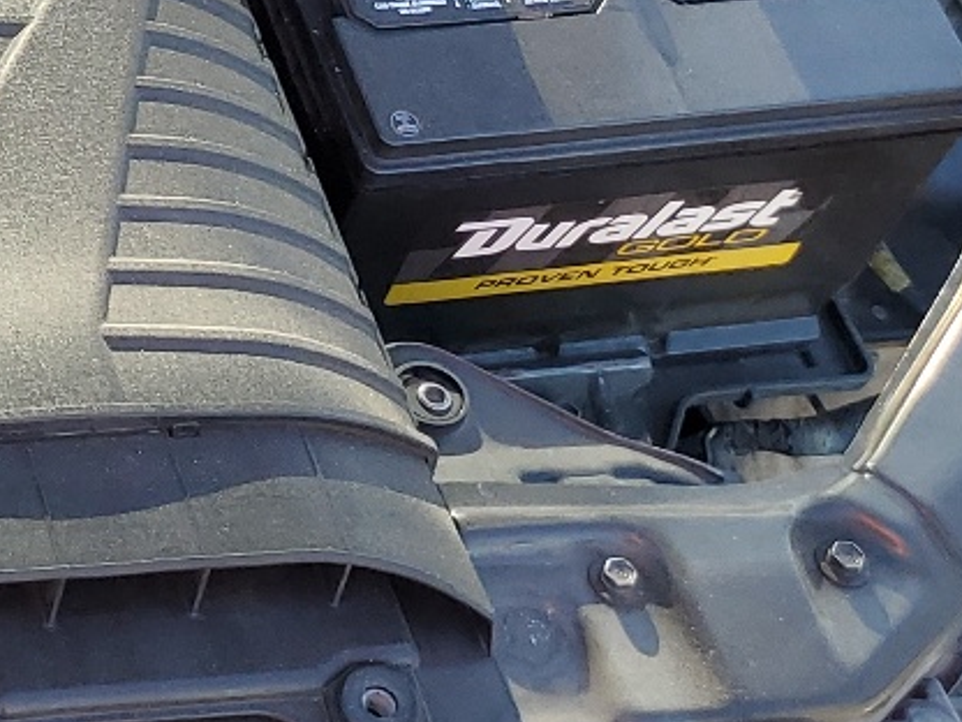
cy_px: -285
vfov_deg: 14.1
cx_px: -617
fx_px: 2779
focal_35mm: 100
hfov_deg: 17.1
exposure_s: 1/270
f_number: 1.5
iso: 50
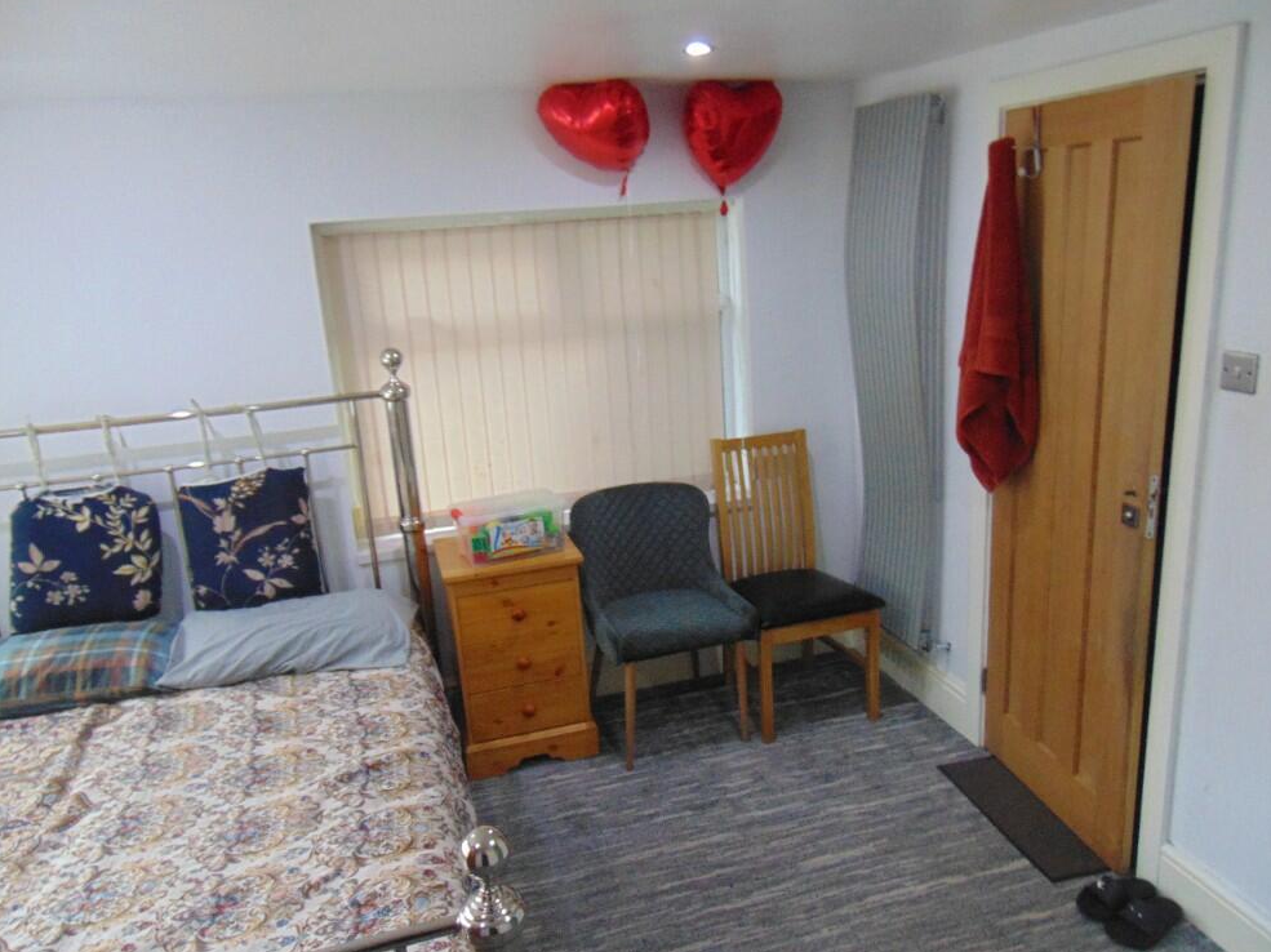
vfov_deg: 53.0
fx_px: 954
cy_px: 485
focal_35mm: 26
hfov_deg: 67.3
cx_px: 658
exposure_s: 1/30
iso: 400
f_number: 3
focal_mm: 4.5
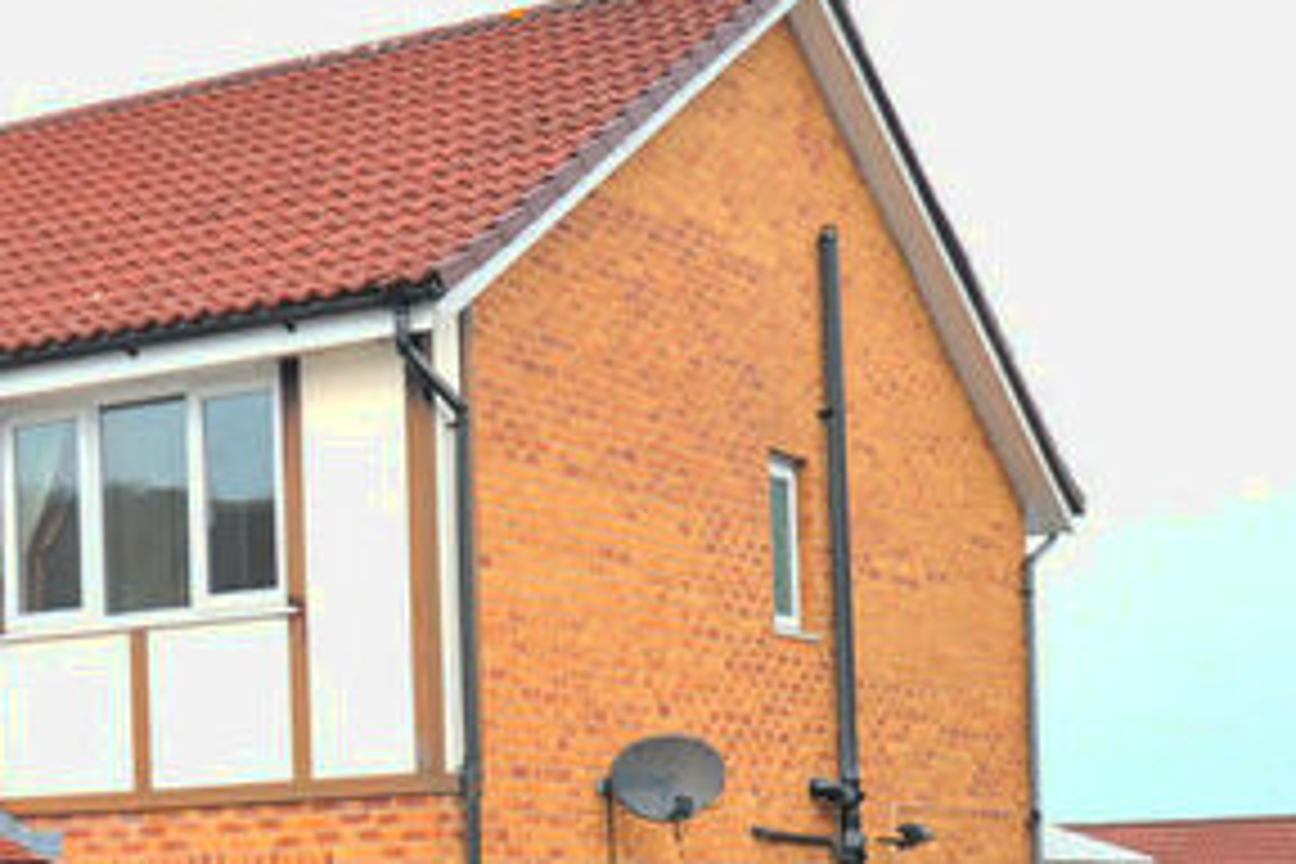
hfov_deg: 23.1
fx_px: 3060
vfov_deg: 15.8
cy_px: 873
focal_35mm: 85
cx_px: 63
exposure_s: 1/125
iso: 400
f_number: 8
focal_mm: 35
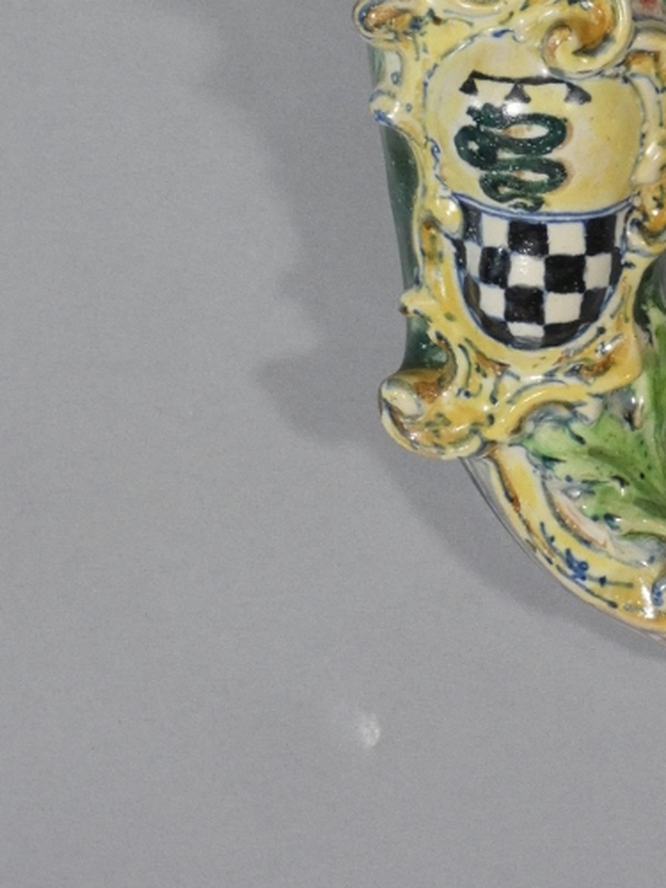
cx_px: 629
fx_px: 4566
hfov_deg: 8.3
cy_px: 119
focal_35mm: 178
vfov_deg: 11.1
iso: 250
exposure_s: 1/80
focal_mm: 15.6
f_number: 4.6
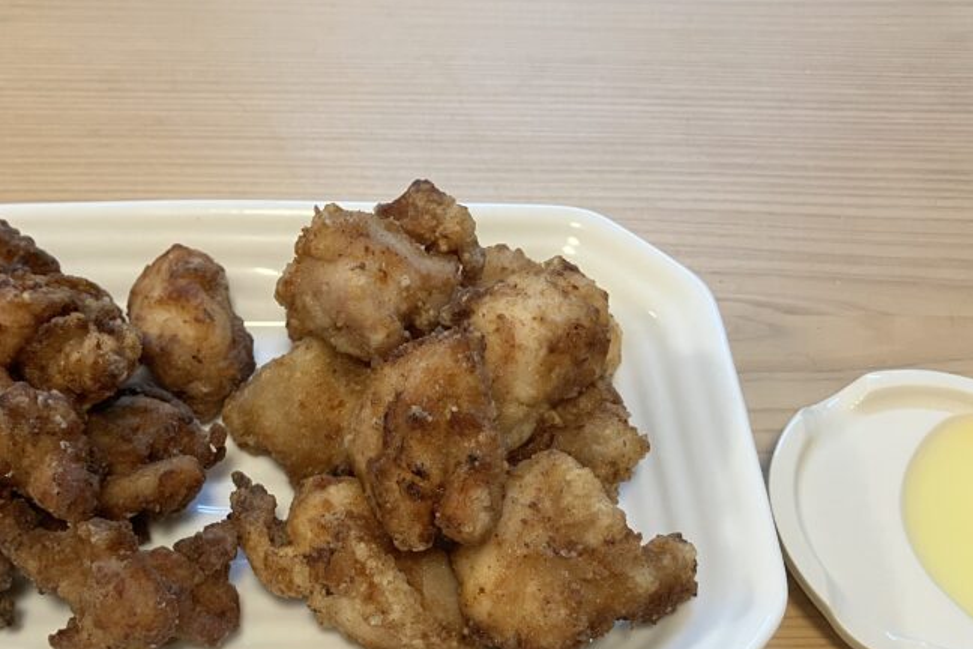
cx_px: 420
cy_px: 520
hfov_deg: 42.6
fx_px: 1243
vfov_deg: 28.6
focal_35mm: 46
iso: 125
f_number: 1.8
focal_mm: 3.99
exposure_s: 1/60
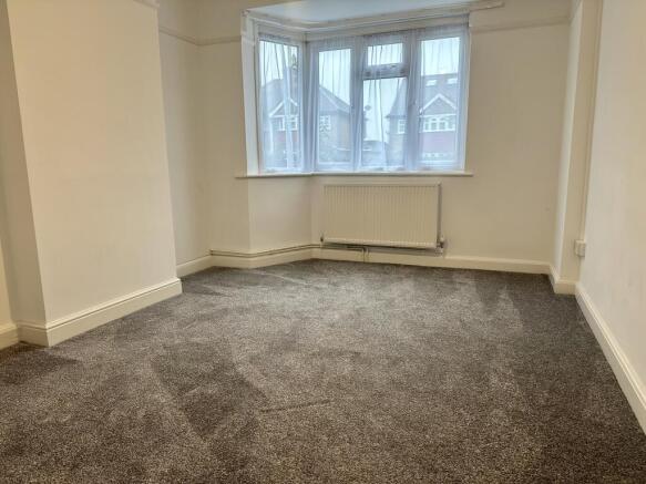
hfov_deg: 71.6
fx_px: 448
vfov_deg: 56.8
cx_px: 323
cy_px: 242
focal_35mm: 24
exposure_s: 1/50
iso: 125
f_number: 1.78
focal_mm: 6.86
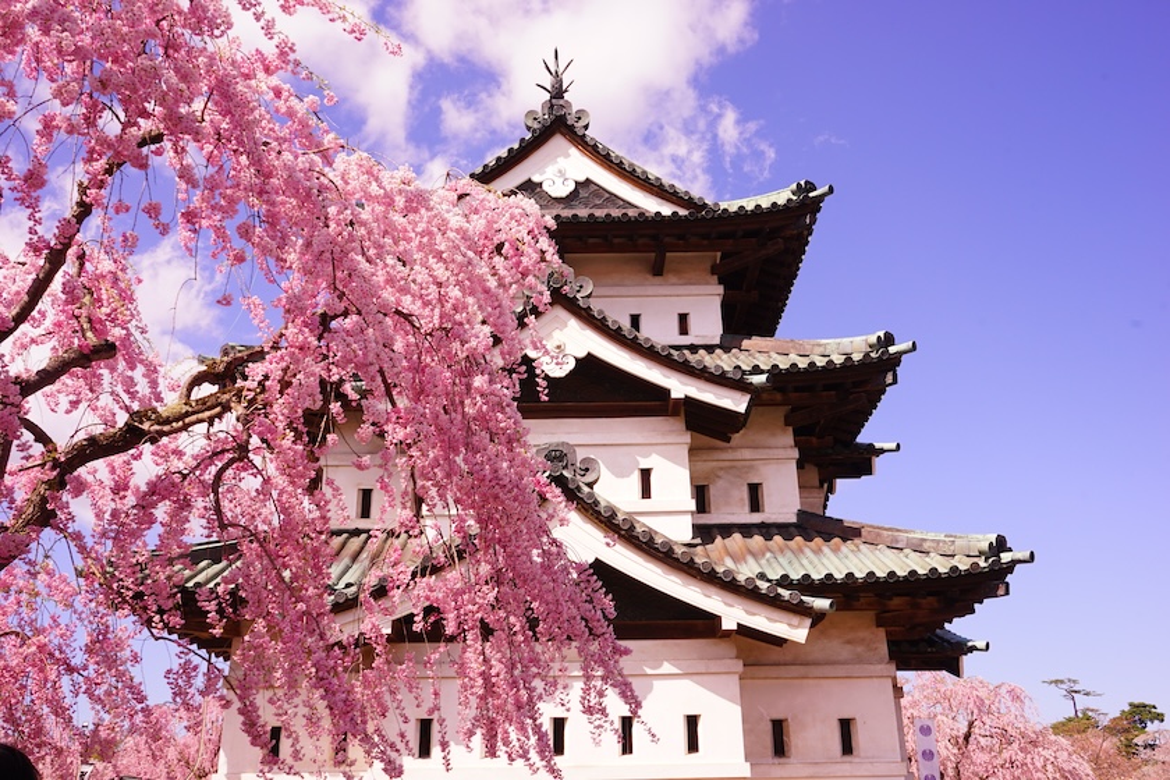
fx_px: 1040
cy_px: 390
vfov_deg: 41.1
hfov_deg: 58.7
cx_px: 585
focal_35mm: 32
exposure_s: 1/200
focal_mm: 32
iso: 200
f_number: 11
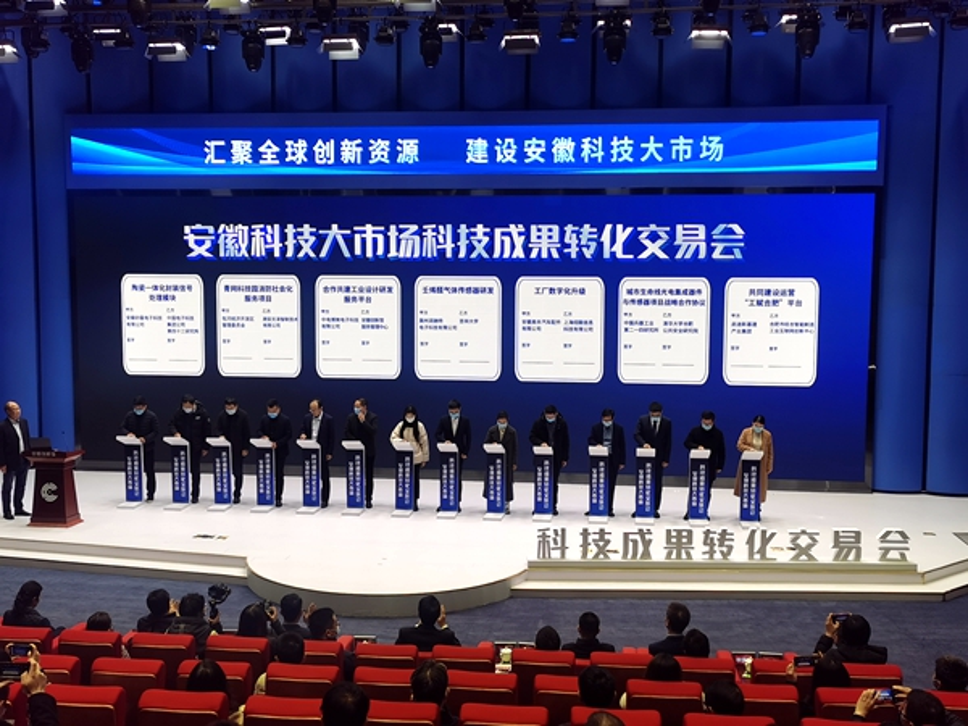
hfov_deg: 45.8
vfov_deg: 35.1
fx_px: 1147
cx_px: 484
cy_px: 363
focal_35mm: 41
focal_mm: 5.58
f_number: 1.8
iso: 50
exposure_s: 1/141
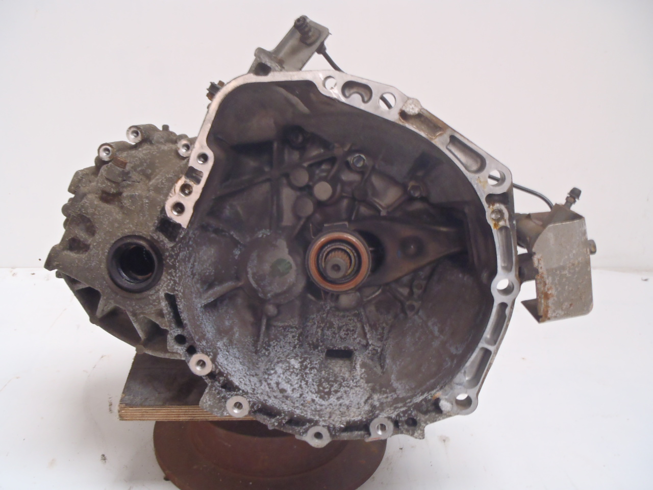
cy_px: 245
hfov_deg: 49.0
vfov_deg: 37.7
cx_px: 326
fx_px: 717
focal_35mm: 38
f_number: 4.6
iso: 200
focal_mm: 6.83
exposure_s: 1/5
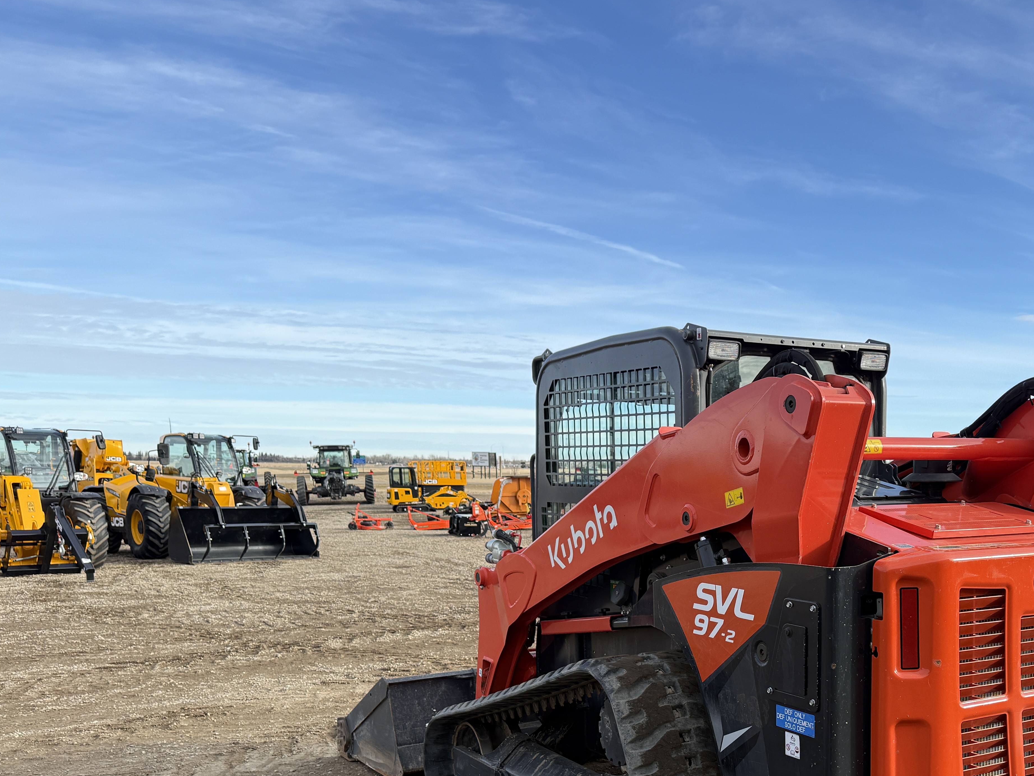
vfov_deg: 37.6
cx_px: 767
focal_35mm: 37
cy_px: 595
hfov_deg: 48.3
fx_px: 1105
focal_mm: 6.76
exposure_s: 1/1314
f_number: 1.78
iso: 100
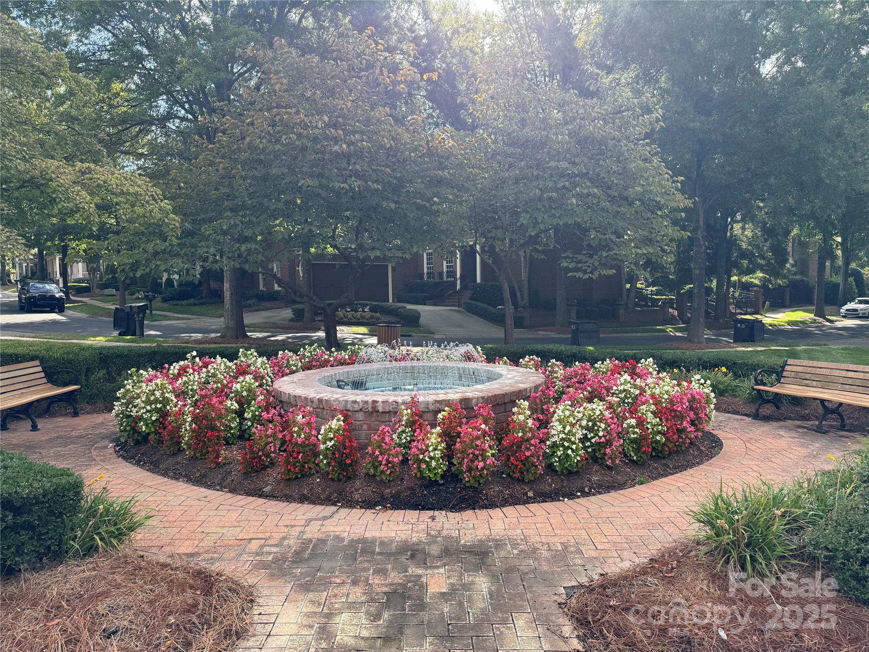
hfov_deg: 71.6
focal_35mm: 24
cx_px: 434
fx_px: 602
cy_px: 326
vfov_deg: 56.8
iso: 80
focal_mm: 6.76
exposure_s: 1/992
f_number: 1.78
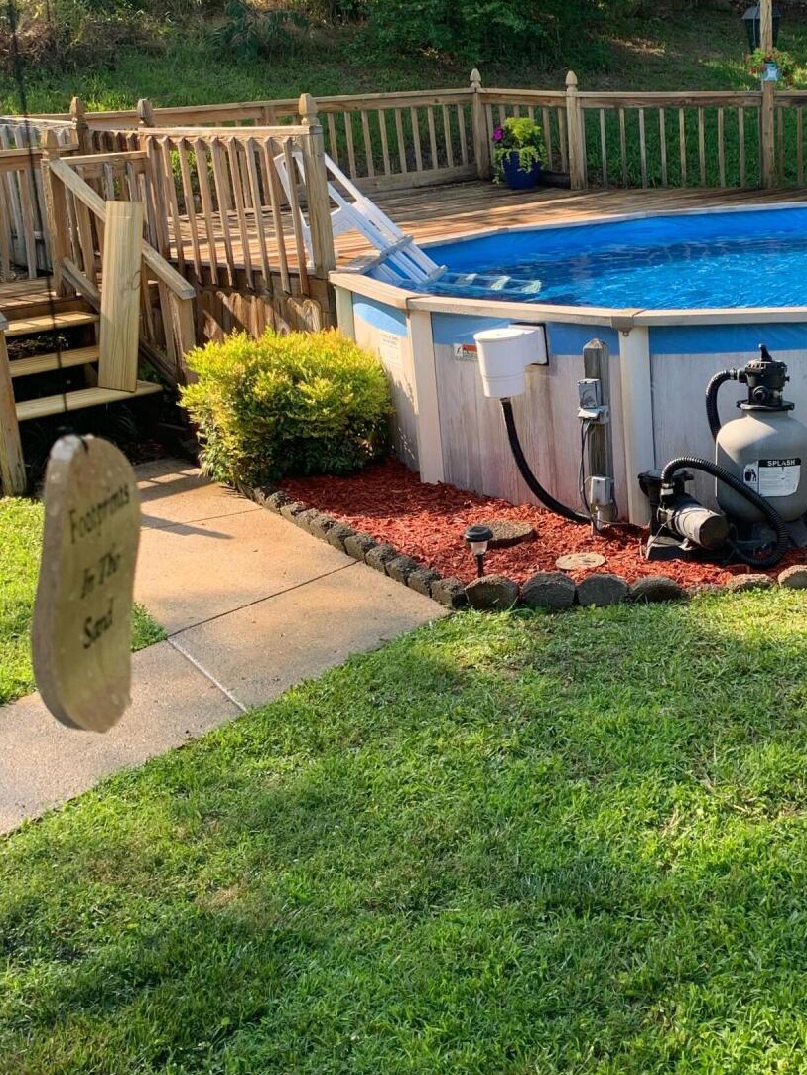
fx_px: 1491
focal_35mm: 48
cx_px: 680
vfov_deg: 39.4
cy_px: 403
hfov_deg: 29.4
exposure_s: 1/278
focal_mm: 4.25
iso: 25
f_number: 1.8
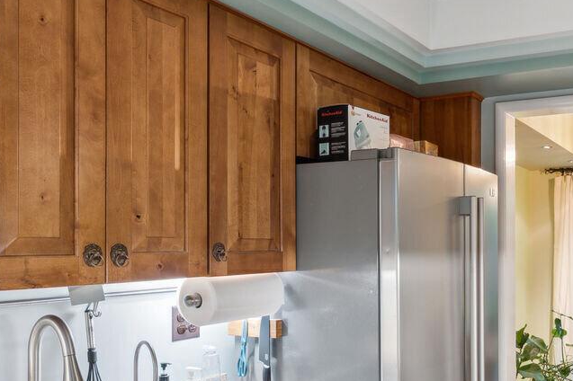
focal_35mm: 38
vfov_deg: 34.9
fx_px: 604
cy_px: 234
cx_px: 440
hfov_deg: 48.5
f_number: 8
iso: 500
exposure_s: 1/3.33
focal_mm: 14
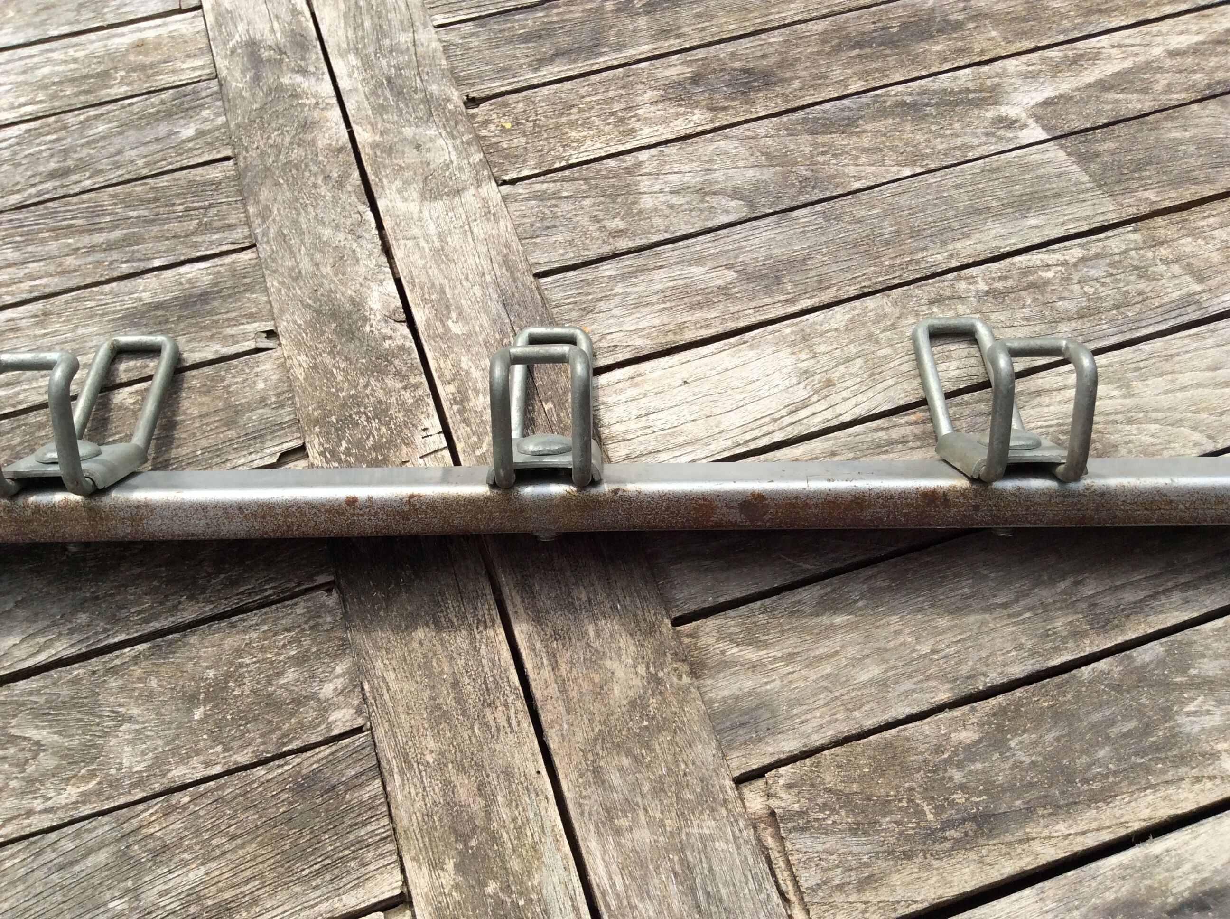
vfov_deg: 44.1
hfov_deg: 56.9
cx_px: 615
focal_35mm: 32
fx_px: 1135
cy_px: 460
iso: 32
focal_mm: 3.3
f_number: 2.4
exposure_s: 1/1121
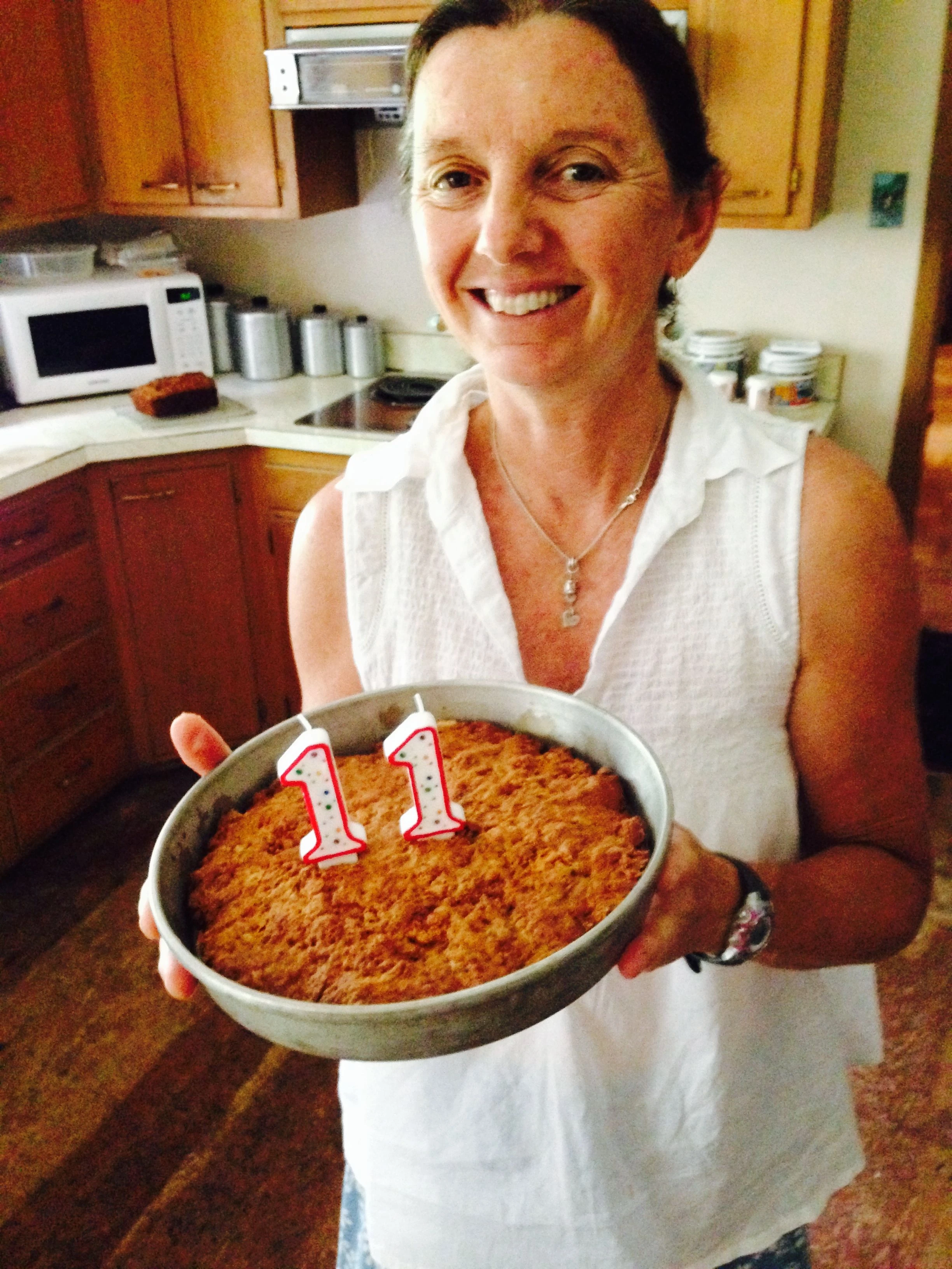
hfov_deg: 42.9
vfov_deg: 55.4
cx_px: 476
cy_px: 634
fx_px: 1210
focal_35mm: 33
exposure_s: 1/15
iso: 640
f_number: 2.4
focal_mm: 4.12
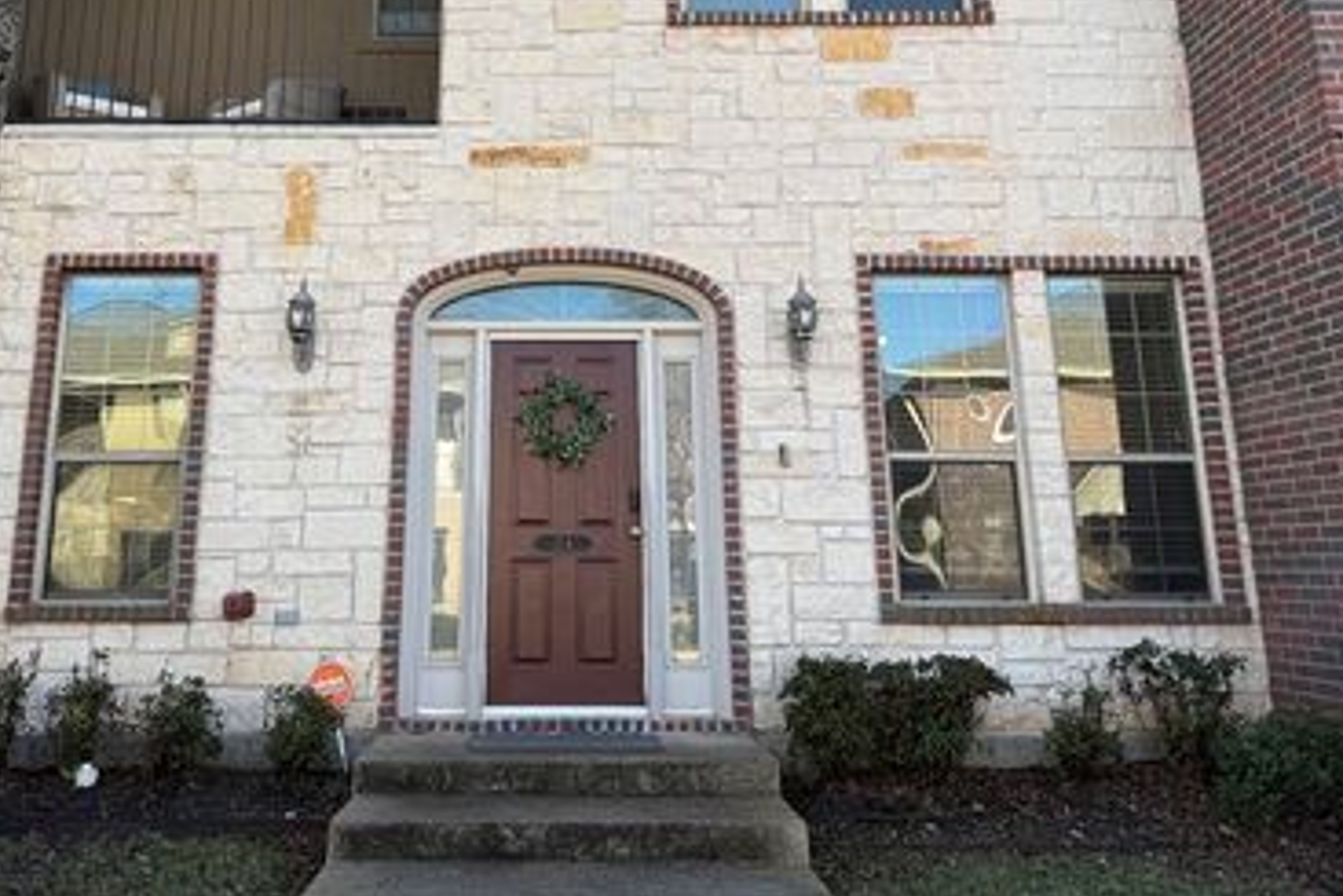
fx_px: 1269
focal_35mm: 34
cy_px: 218
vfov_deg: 37.9
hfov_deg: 55.5
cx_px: 556
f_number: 1.78
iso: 80
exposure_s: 1/1046
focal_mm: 6.76
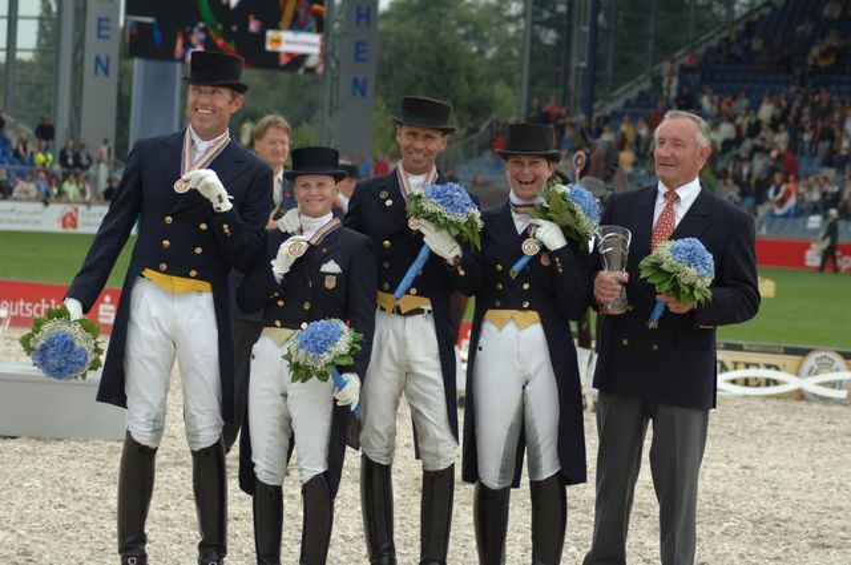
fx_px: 3541
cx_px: 426
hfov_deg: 13.7
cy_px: 282
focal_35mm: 150
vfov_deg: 9.1
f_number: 5.6
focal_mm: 100
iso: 200
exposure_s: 1/320
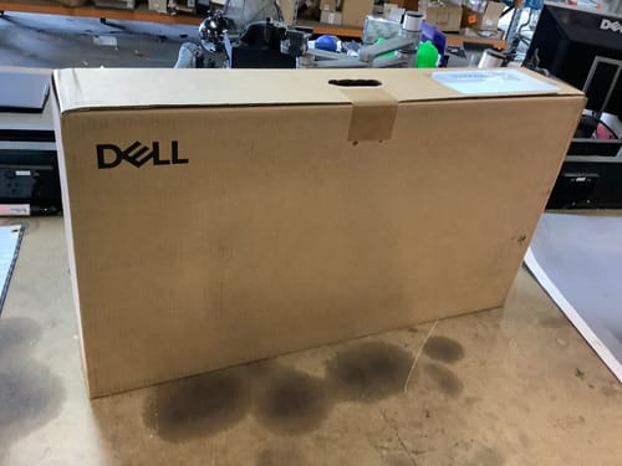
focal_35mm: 31
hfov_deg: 58.4
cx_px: 311
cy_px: 233
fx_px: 557
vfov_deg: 45.4
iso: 400
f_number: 2.4
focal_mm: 3.3
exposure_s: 1/33
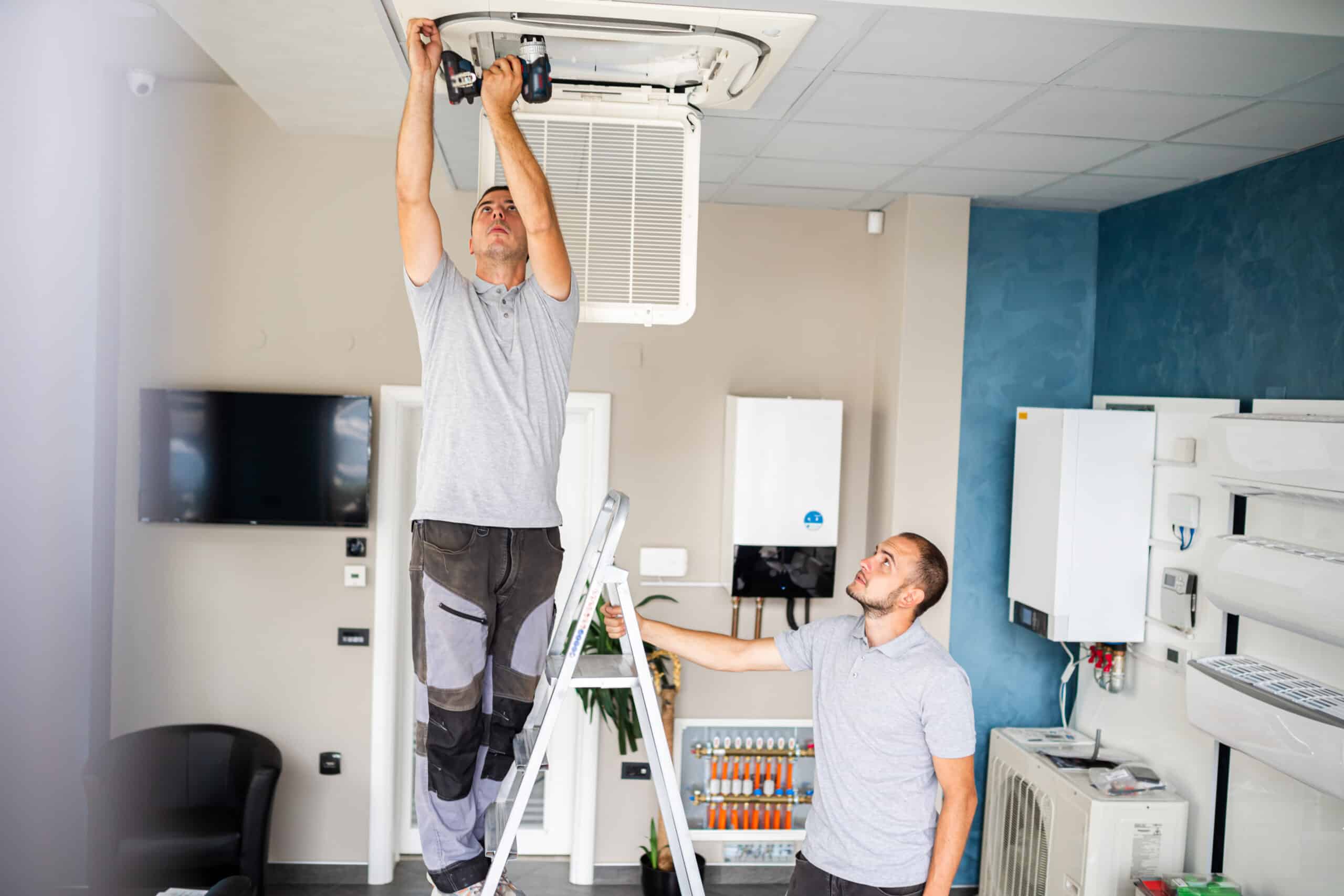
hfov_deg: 54.4
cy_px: 448
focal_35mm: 35
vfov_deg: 37.9
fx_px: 1307
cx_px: 672
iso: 200
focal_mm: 35
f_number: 1.8
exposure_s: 1/250
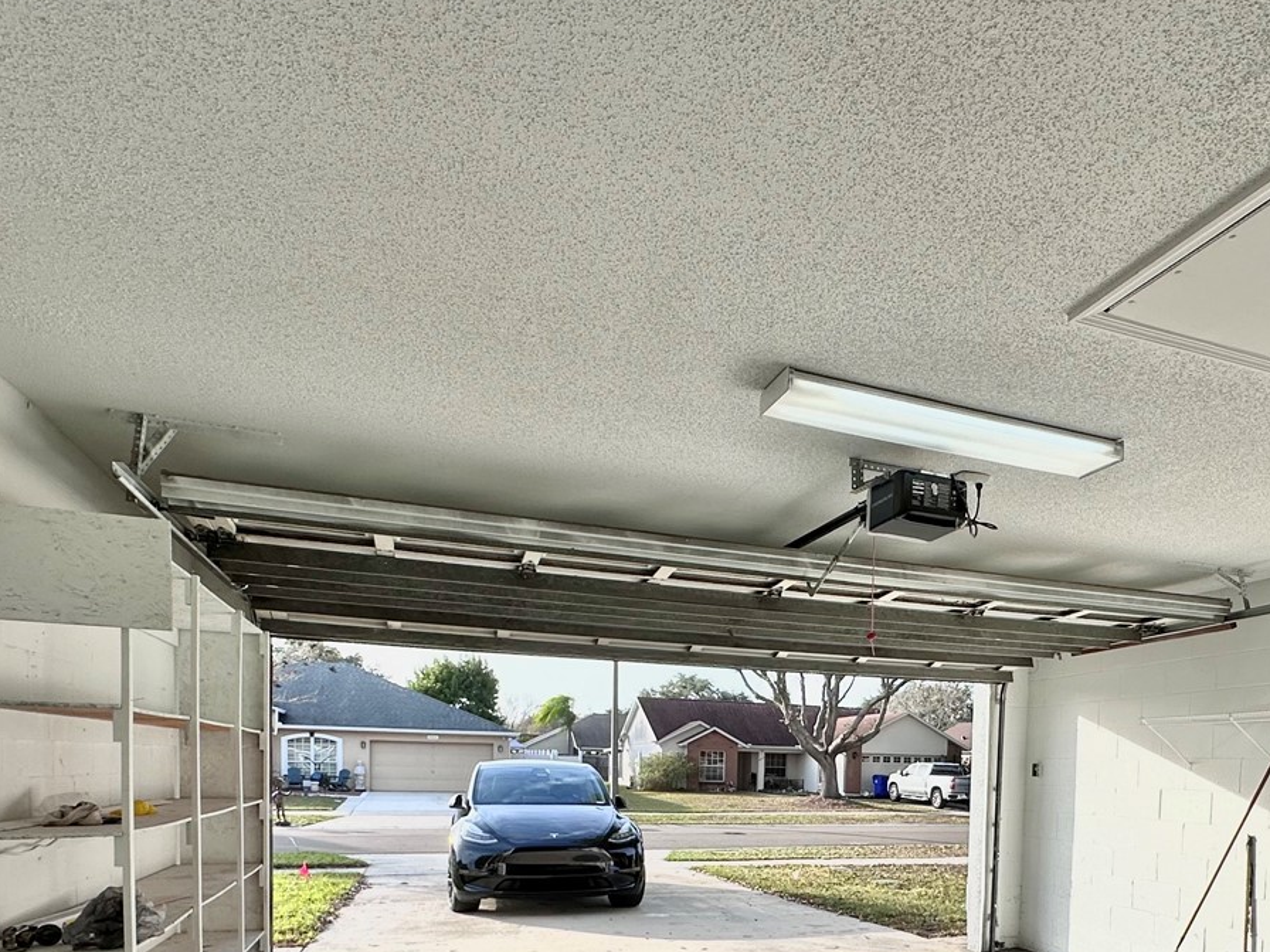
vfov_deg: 50.1
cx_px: 788
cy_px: 817
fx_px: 917
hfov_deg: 68.4
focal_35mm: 25
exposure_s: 1/955
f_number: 2.2
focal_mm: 2.22
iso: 40
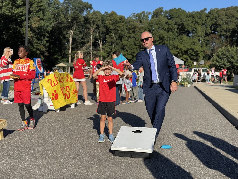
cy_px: 90
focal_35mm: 48
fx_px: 330
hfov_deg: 39.7
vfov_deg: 30.3
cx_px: 119
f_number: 1.78
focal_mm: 6.76
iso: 64
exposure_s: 1/3610
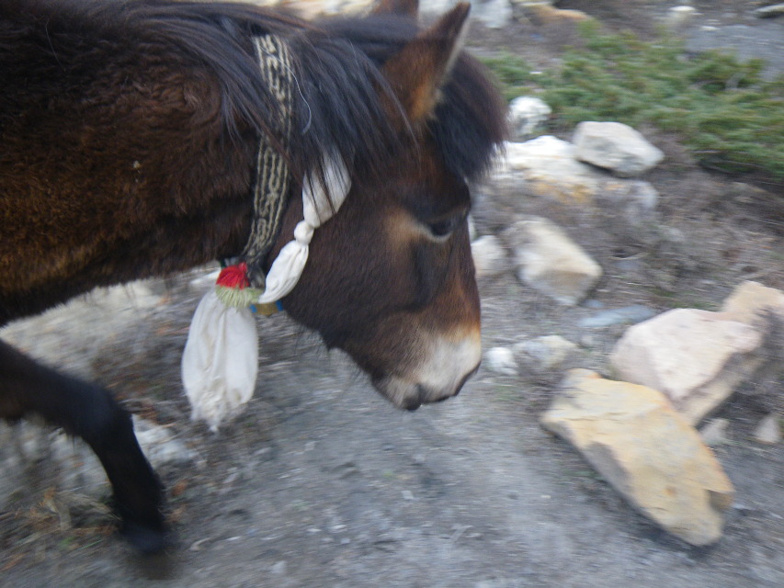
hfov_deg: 54.0
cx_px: 392
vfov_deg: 41.8
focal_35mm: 34
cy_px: 294
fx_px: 770
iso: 125
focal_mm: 6.1
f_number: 3.8
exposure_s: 1/50
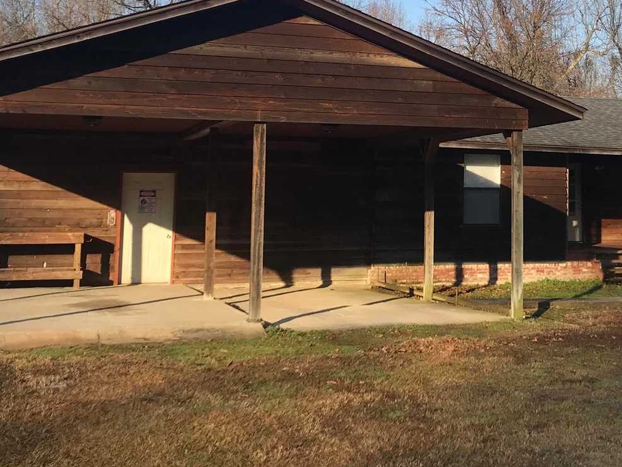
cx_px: 504
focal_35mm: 58
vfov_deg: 24.8
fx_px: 1042
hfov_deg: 32.3
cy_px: 85
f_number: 1.8
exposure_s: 1/1277
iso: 20
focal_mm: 3.99
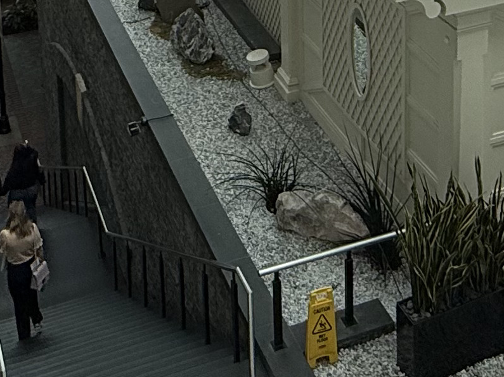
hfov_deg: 27.4
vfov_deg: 17.3
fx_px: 1034
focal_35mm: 71
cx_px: 268
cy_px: -279
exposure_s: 1/751
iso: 50
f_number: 2.2
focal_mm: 2.22
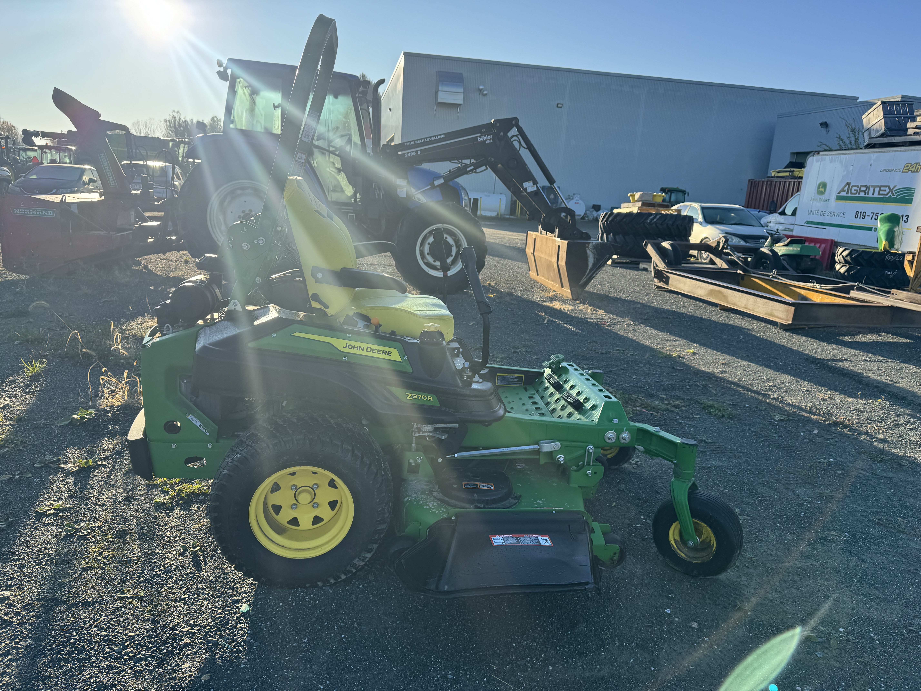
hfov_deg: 71.6
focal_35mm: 24
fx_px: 639
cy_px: 346
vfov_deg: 56.8
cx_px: 460
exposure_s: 1/1767
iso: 80
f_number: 1.78
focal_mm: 6.76
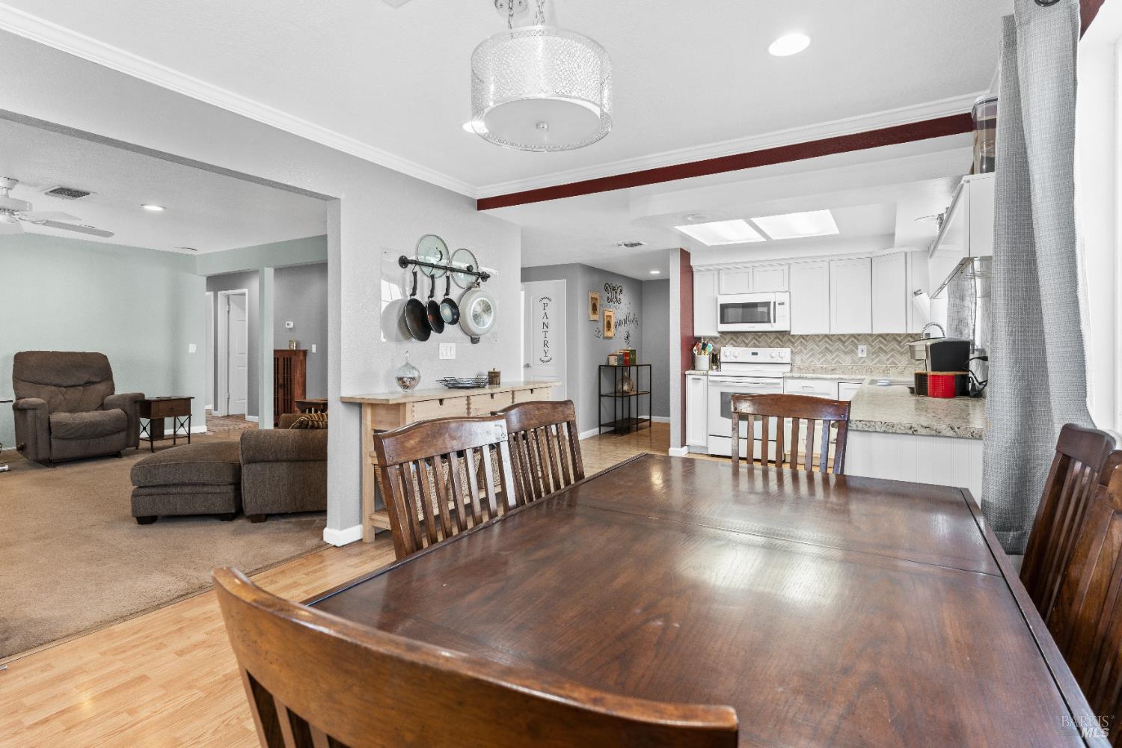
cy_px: 374
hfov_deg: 93.3
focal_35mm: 17
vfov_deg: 70.4
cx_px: 561
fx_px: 530
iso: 400
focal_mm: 17
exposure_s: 1/3
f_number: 9
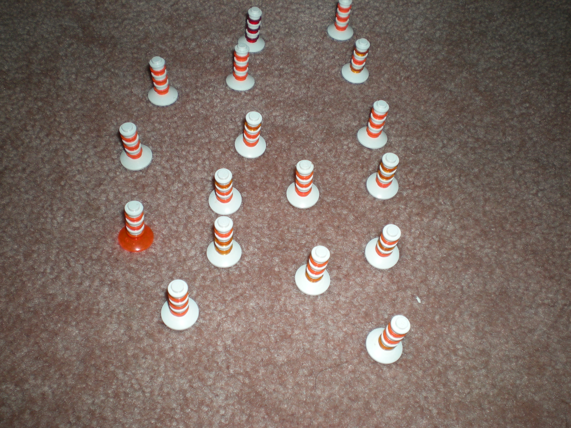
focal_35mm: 38
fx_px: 627
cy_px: 214
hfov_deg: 49.0
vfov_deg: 37.7
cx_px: 286
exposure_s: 1/60
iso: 64
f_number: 3.1
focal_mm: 6.3
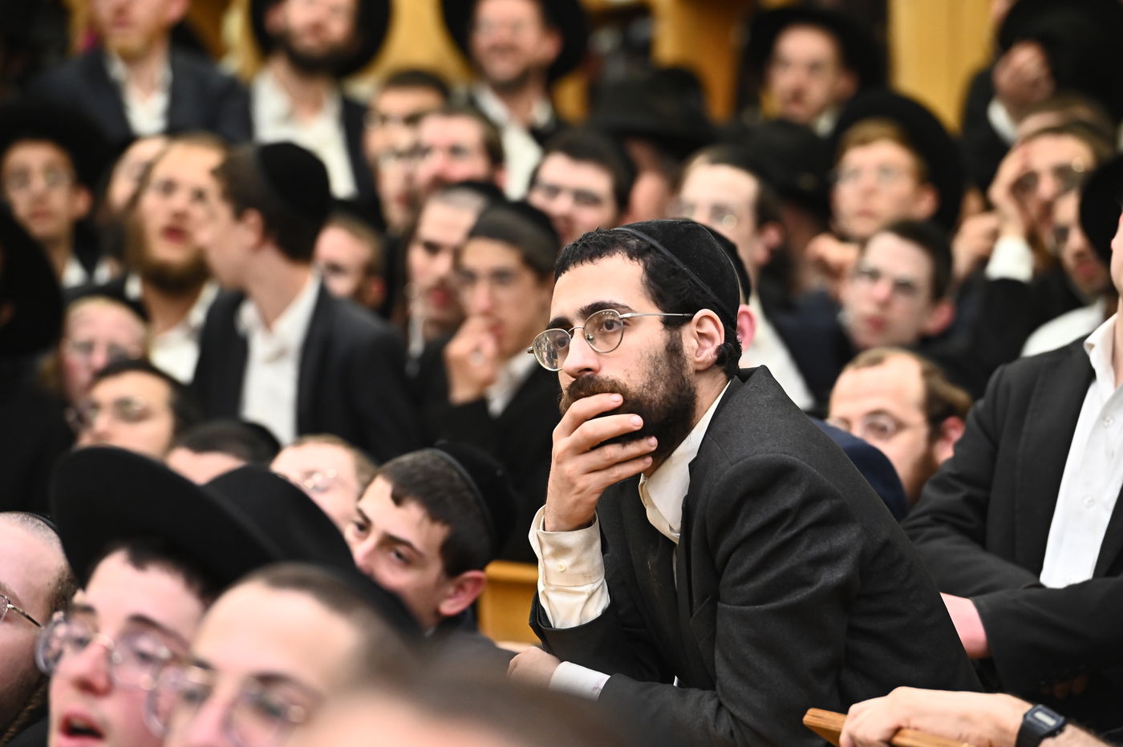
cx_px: 562
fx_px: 6236
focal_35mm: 200
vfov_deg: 6.9
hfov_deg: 10.3
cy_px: 374
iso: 3200
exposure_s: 1/200
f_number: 5.6
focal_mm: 200
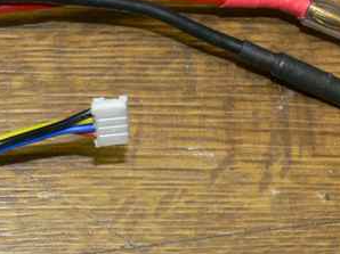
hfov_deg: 14.3
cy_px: 111
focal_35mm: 133
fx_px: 1305
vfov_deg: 11.1
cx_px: -92
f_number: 4
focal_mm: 8.6
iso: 100
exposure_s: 1/30
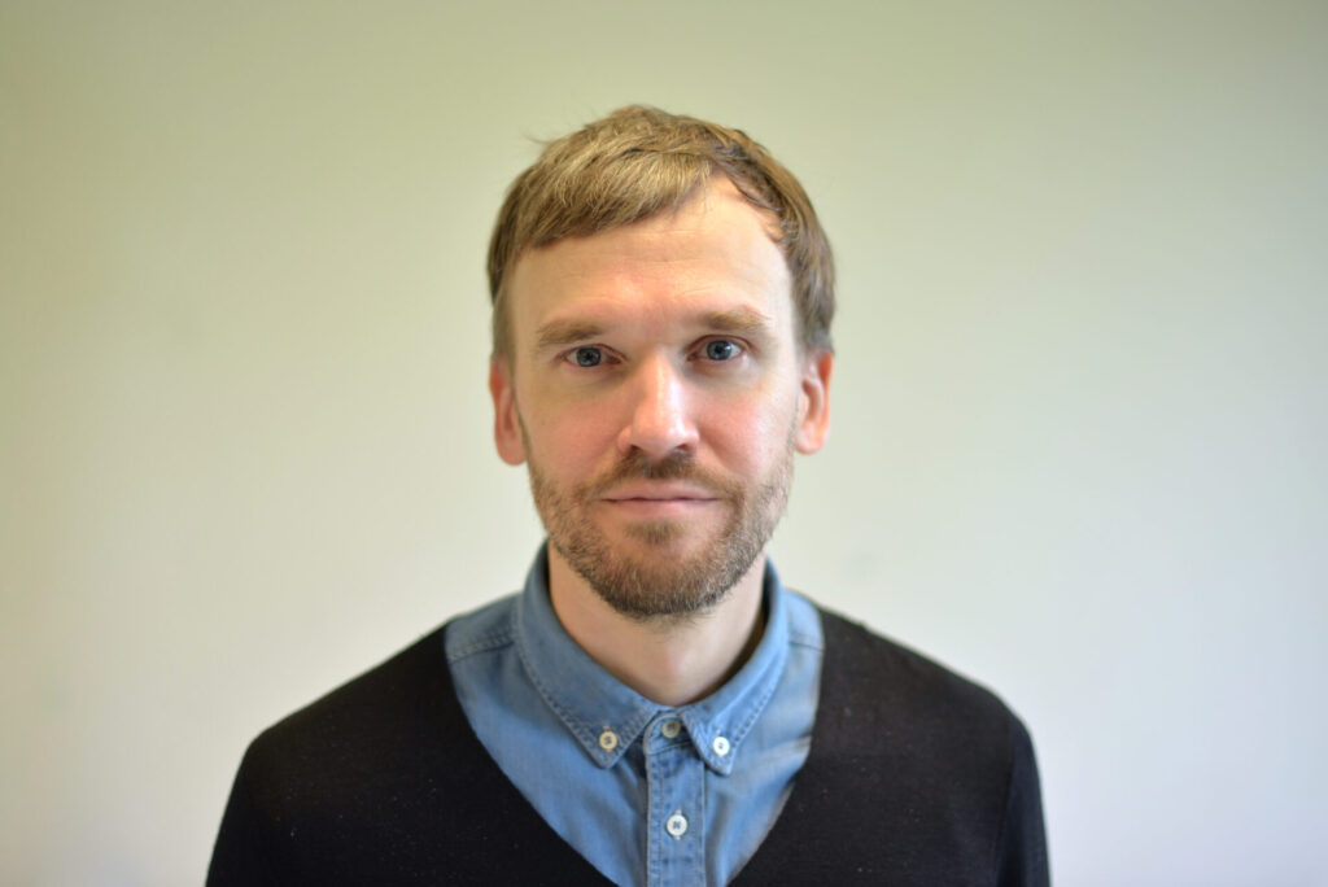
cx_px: 664
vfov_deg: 27.0
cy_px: 444
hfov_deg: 39.6
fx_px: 1845
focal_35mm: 50
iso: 400
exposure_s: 1/320
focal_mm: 50
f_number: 1.4
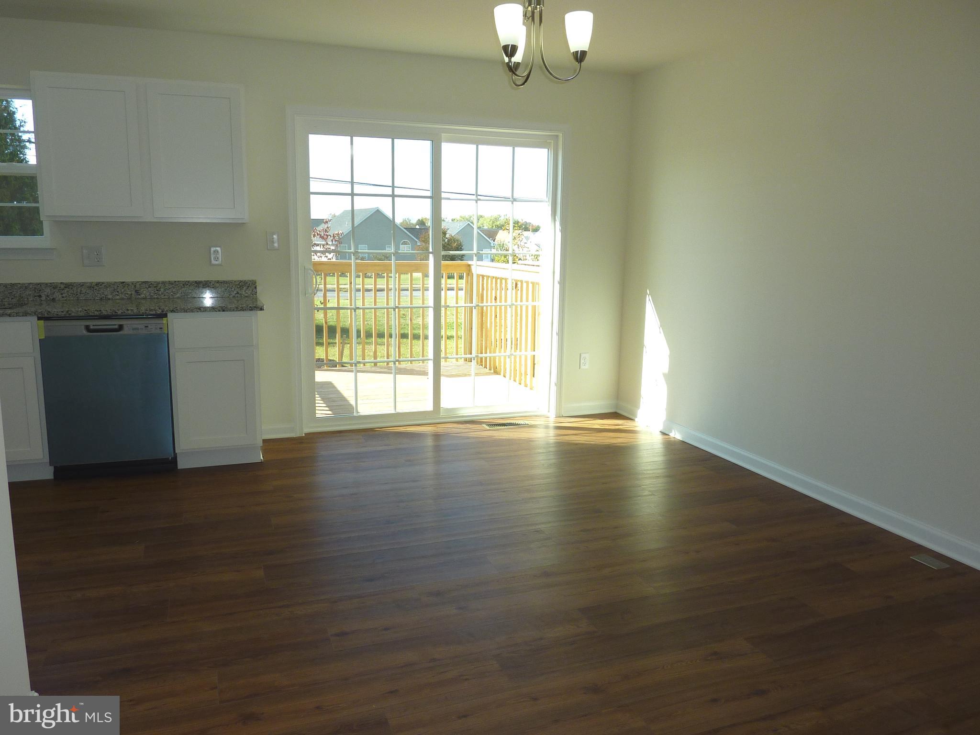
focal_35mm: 25
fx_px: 708
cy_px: 368
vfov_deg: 54.9
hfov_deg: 69.4
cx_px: 490
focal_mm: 4.1
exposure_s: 1/125
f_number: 4
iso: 100
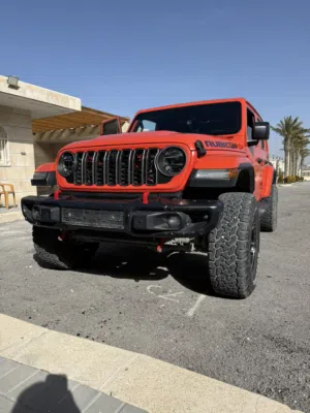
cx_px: 155
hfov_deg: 56.8
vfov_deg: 71.6
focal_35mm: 24
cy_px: 206
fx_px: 287
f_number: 1.78
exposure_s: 1/4975
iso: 80
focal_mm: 6.76
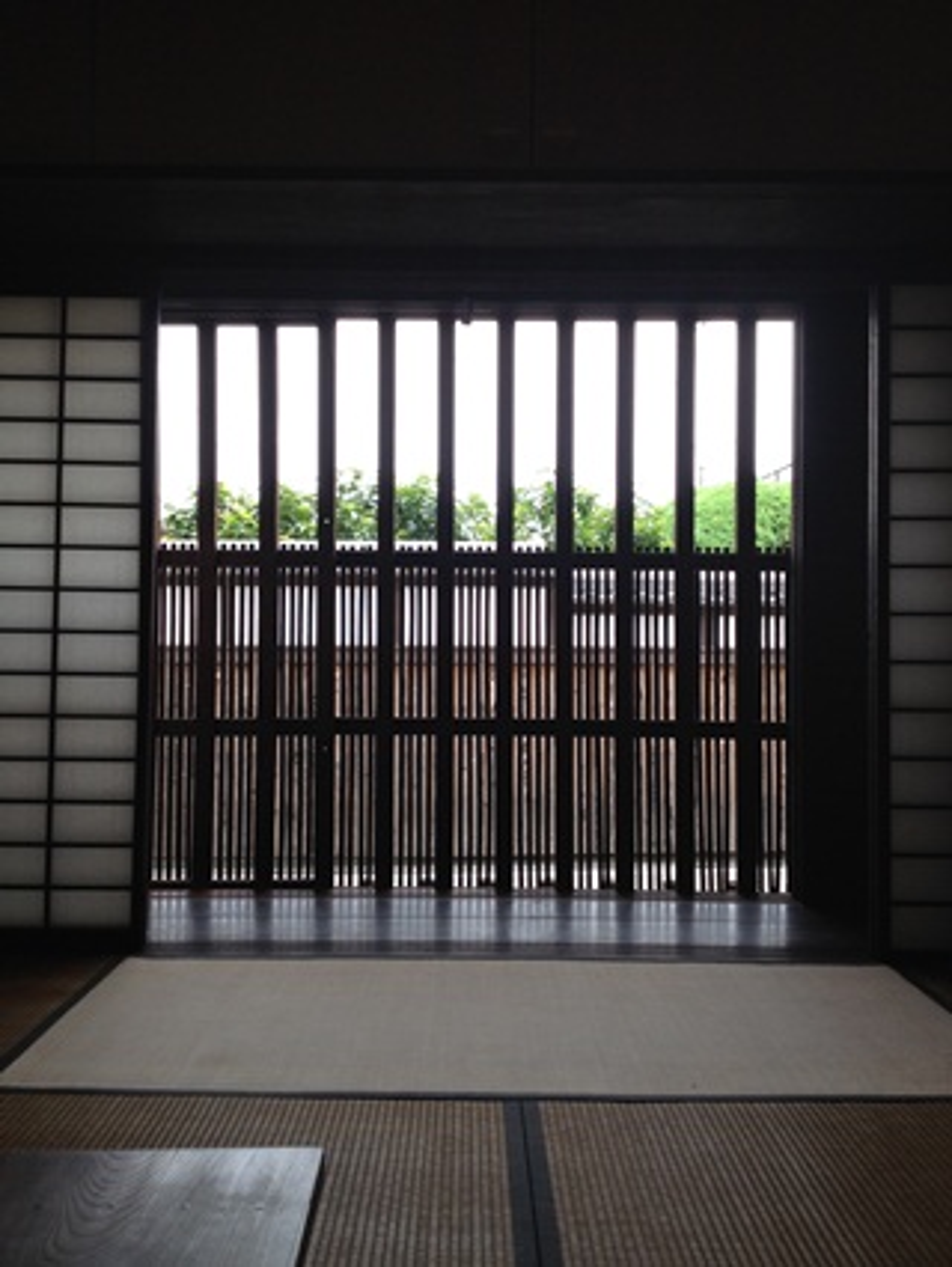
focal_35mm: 35
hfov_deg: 40.7
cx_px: 476
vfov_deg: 52.6
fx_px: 1282
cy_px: 634
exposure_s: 1/170
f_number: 2.4
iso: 64
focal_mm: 4.28
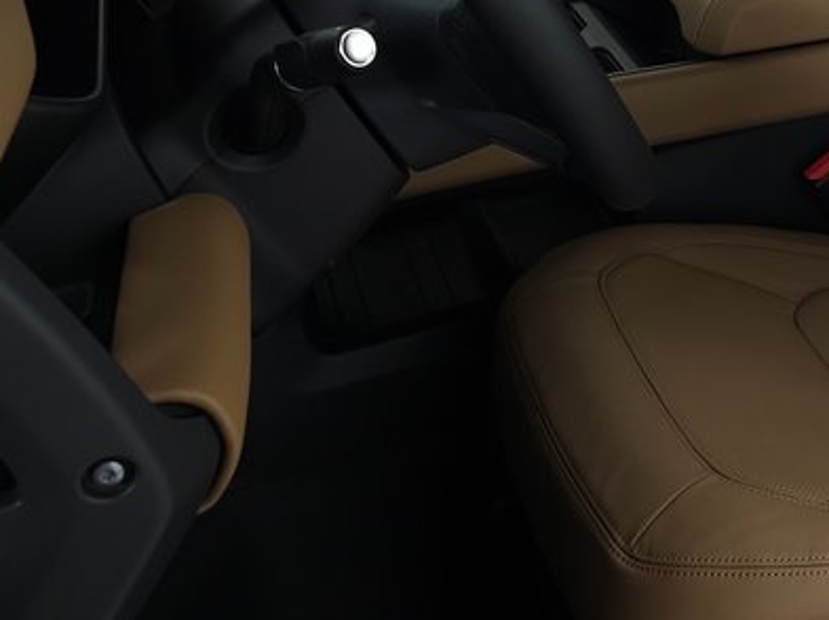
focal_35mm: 60
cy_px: 61
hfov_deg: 29.7
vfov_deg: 23.7
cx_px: 861
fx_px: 1436
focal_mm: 6.3
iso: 80
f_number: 1.7
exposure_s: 1/60
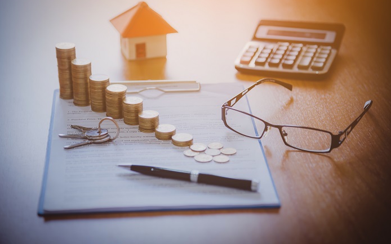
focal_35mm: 108
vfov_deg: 12.1
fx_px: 1151
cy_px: 115
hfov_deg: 19.3
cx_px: 197
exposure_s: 1/200
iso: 320
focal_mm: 105
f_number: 4
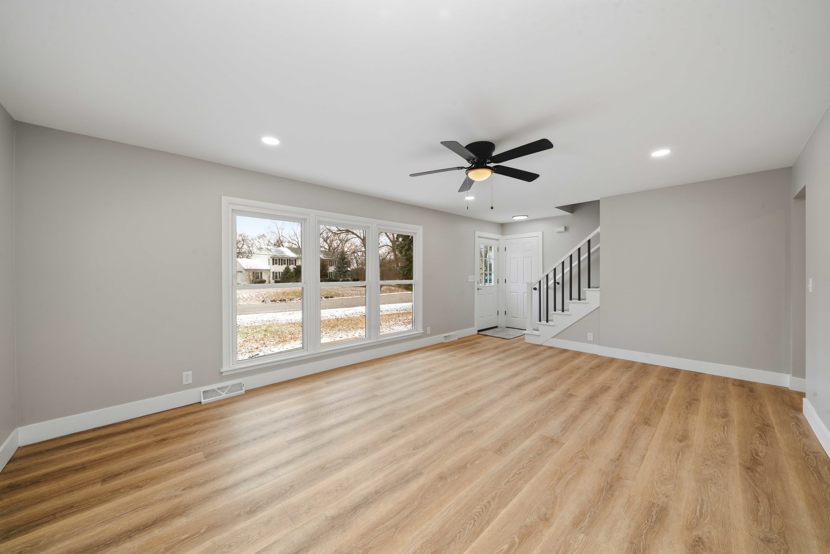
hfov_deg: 112.6
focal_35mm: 12
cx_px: 415
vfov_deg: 90.0
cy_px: 277
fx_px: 277
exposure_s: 1/80
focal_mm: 12
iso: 200
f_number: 11
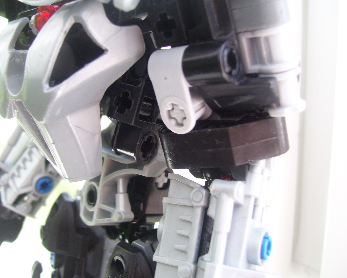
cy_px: 140
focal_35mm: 39
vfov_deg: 38.2
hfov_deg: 46.8
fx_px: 401
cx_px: 160
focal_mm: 6
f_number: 2.7
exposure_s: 1/90
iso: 80
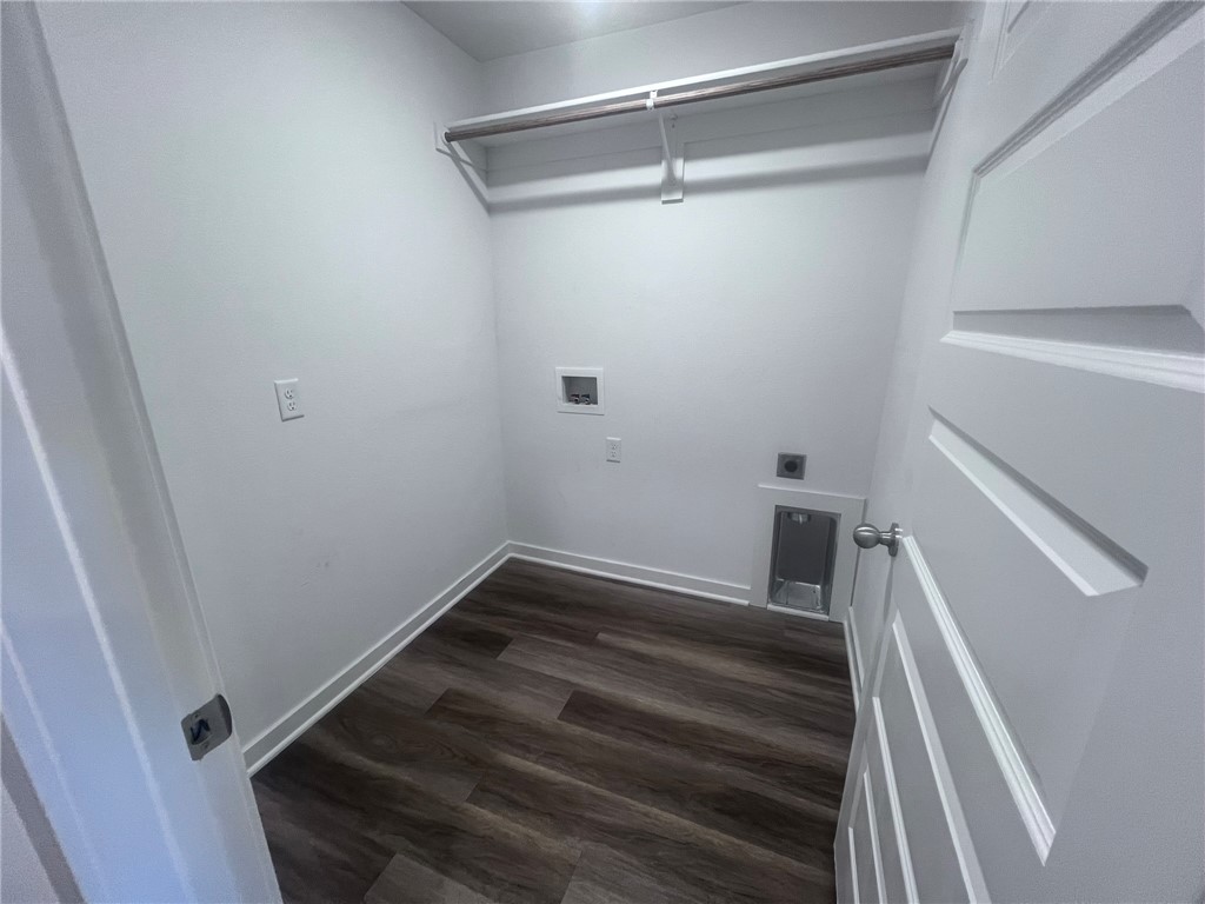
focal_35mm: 13
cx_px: 602
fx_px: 453
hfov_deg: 106.2
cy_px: 452
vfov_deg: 89.9
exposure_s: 1/120
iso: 200
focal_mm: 1.57
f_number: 1.8
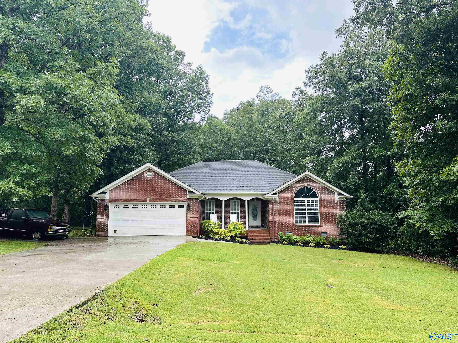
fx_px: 318
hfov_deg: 71.6
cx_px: 229
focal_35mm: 24
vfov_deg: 56.8
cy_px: 172
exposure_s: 1/529
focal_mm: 6.86
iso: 80
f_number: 1.78
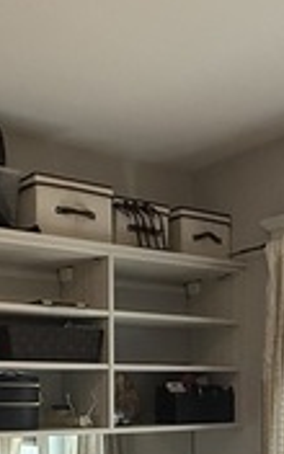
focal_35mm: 59
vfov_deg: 32.4
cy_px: 427
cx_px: 176
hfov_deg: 22.0
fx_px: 731
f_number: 2.2
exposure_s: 1/99
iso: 200
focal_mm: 2.22
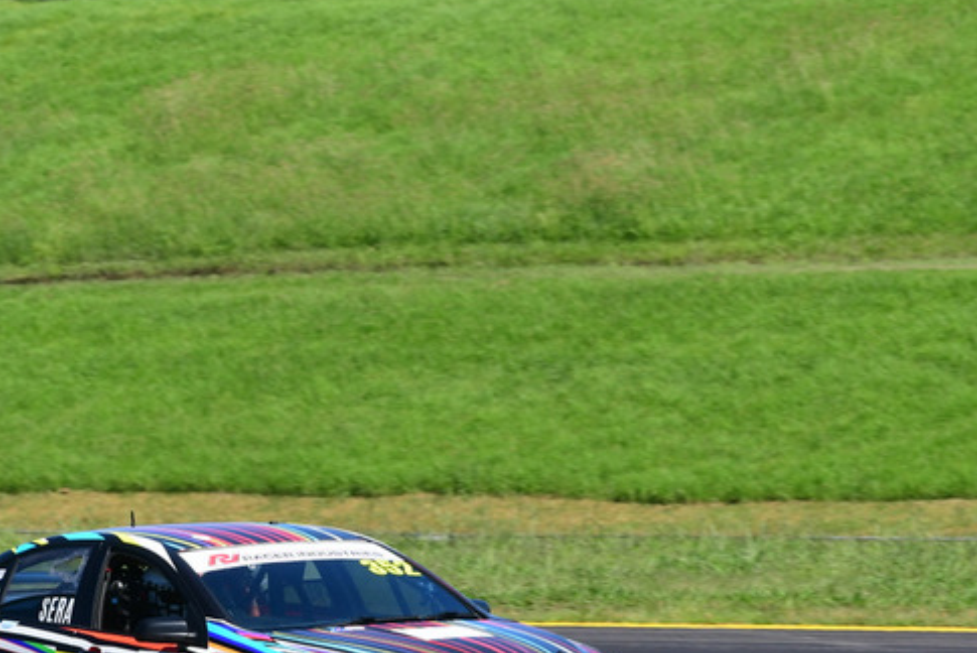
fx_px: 13441
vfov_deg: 2.8
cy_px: 478
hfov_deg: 4.2
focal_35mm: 495
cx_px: 284
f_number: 11
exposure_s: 1/640
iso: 500
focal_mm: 200
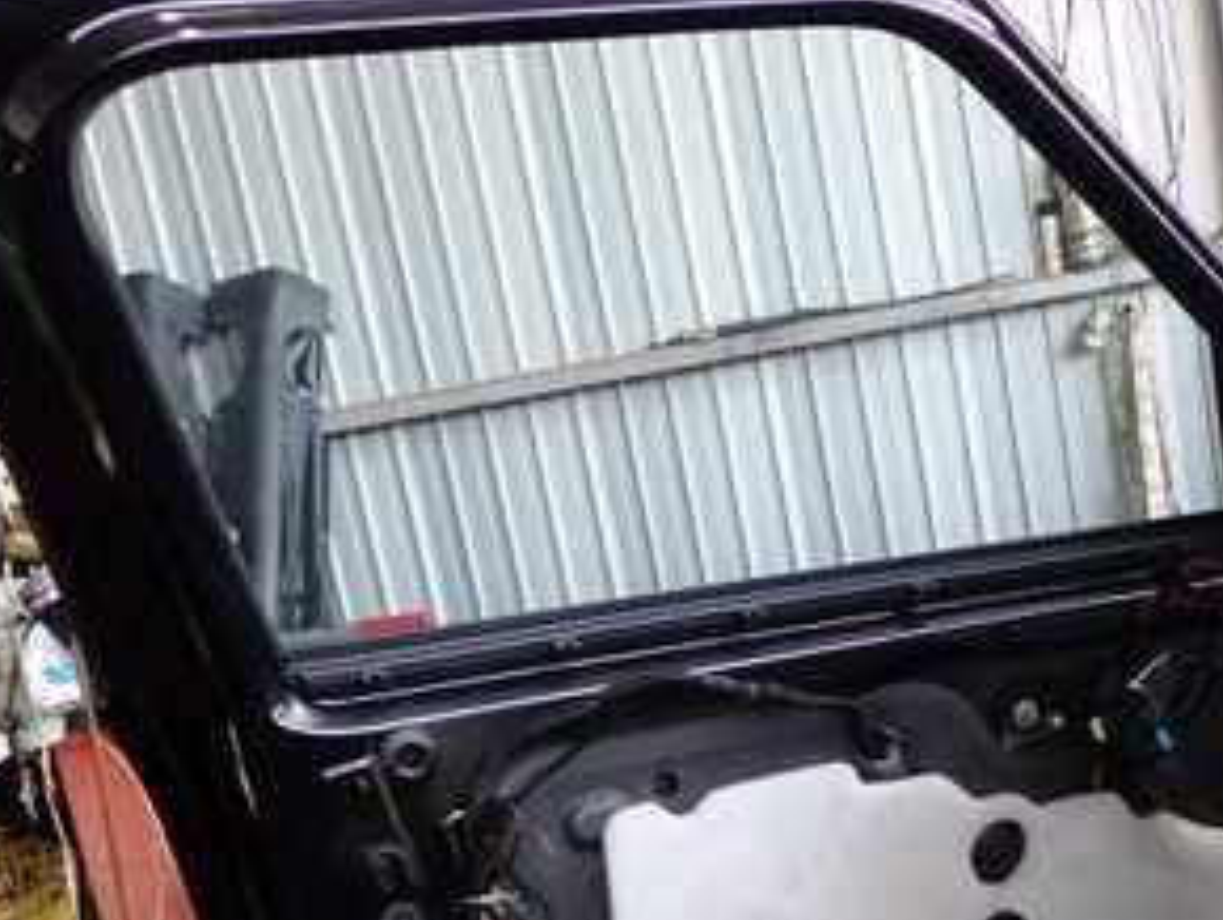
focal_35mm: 62
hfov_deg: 31.0
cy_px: 789
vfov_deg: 23.2
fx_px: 2192
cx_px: 801
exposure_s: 1/60
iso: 200
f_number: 2.3
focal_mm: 5.4
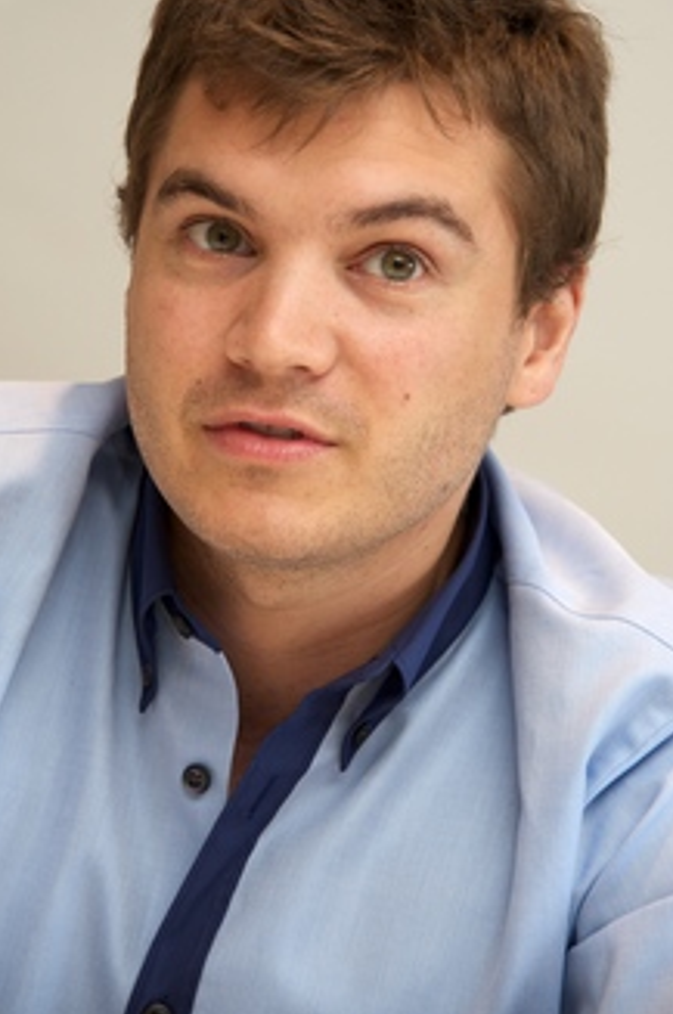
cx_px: 341
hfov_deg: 5.6
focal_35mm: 245
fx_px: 6892
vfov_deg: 8.4
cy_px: 416
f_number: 7.1
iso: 500
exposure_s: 1/60
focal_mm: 200
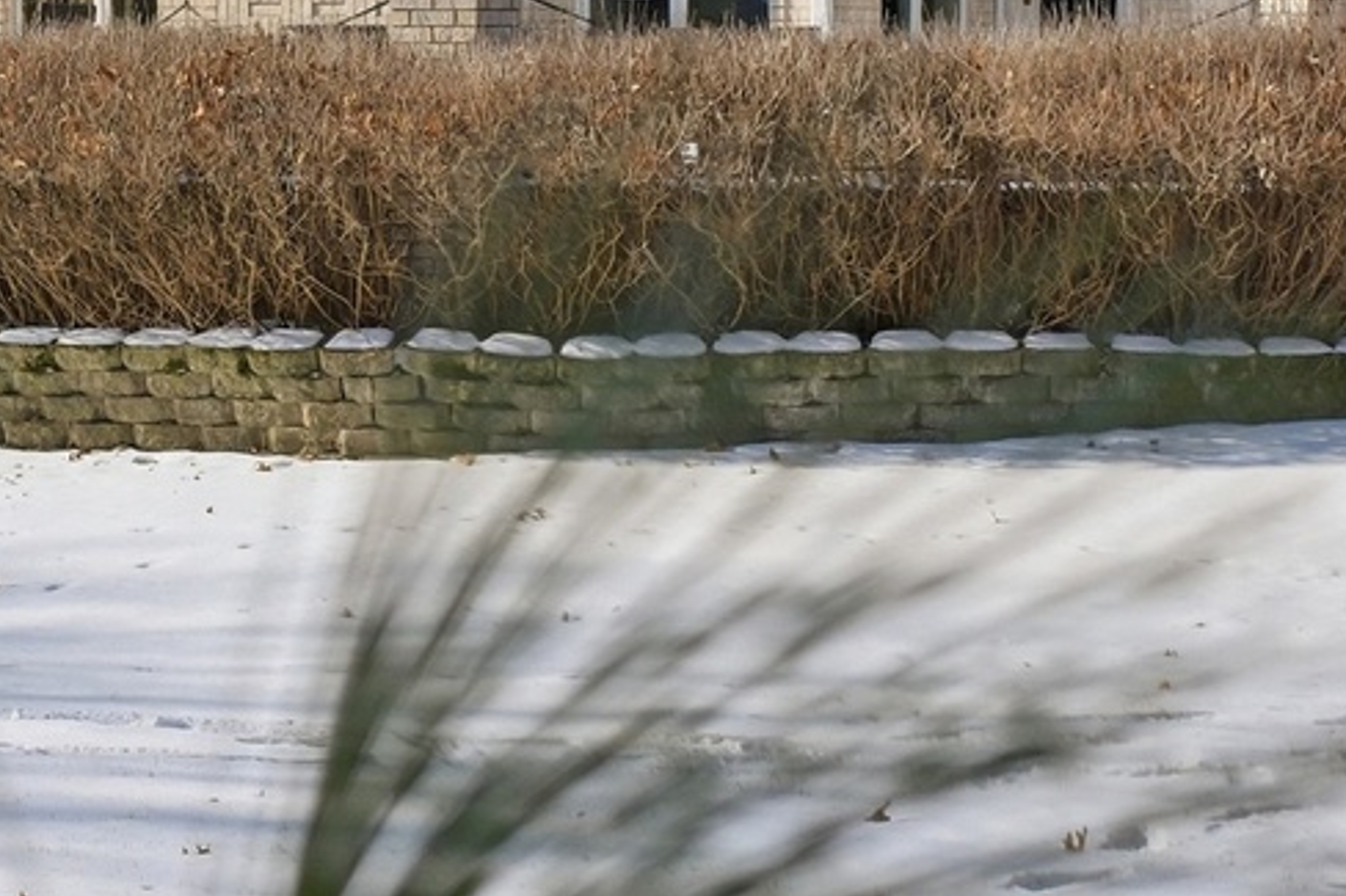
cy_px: -317
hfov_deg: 12.4
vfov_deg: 8.1
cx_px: 375
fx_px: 6204
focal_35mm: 166
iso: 800
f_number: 6.4
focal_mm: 33
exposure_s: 1/25000
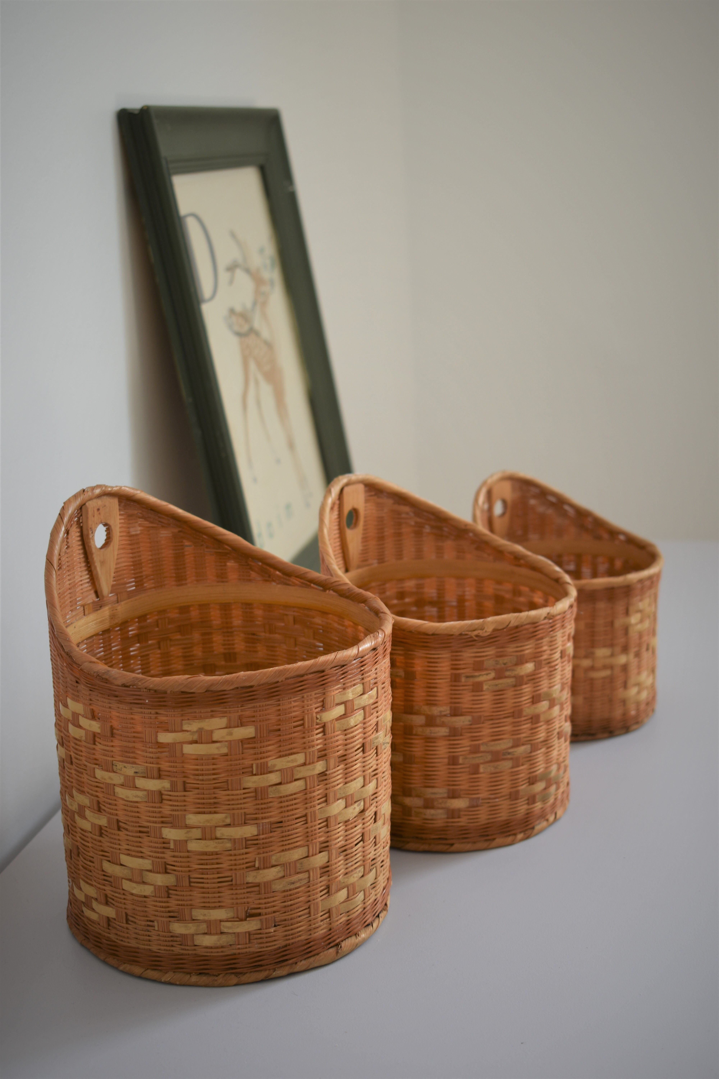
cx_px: 360
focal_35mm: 51
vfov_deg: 38.9
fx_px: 1528
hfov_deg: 26.5
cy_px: 540
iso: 125
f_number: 4.5
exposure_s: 1/50
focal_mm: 34
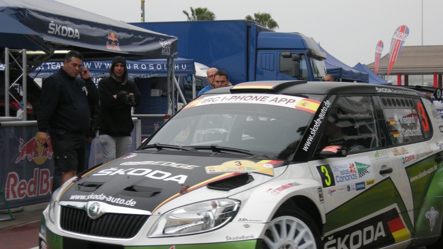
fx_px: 951
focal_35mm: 81
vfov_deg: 14.9
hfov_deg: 26.2
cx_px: 222
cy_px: 157
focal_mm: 15.7
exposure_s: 1/310
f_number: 3.9
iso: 106
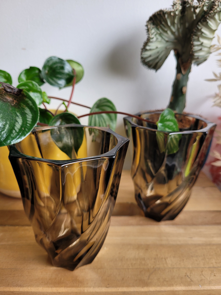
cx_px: 110
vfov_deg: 67.3
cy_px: 148
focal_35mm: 26
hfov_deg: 53.1
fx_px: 221
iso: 100
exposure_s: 1/100
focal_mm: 5.4
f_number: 1.8
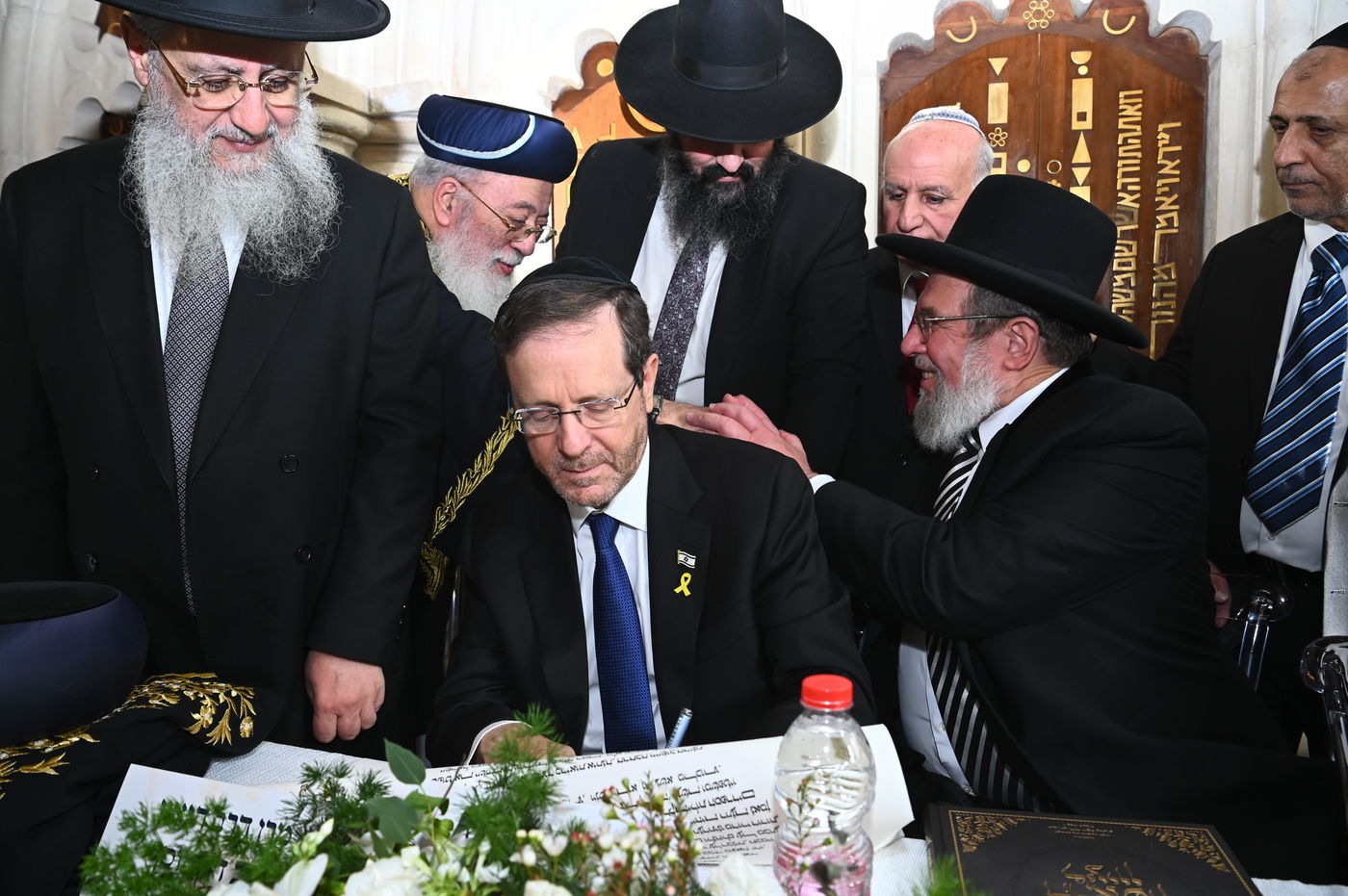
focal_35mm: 24
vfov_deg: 53.1
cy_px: 448
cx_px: 674
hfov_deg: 73.8
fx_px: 898
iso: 640
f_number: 6.3
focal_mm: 24
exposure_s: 1/160
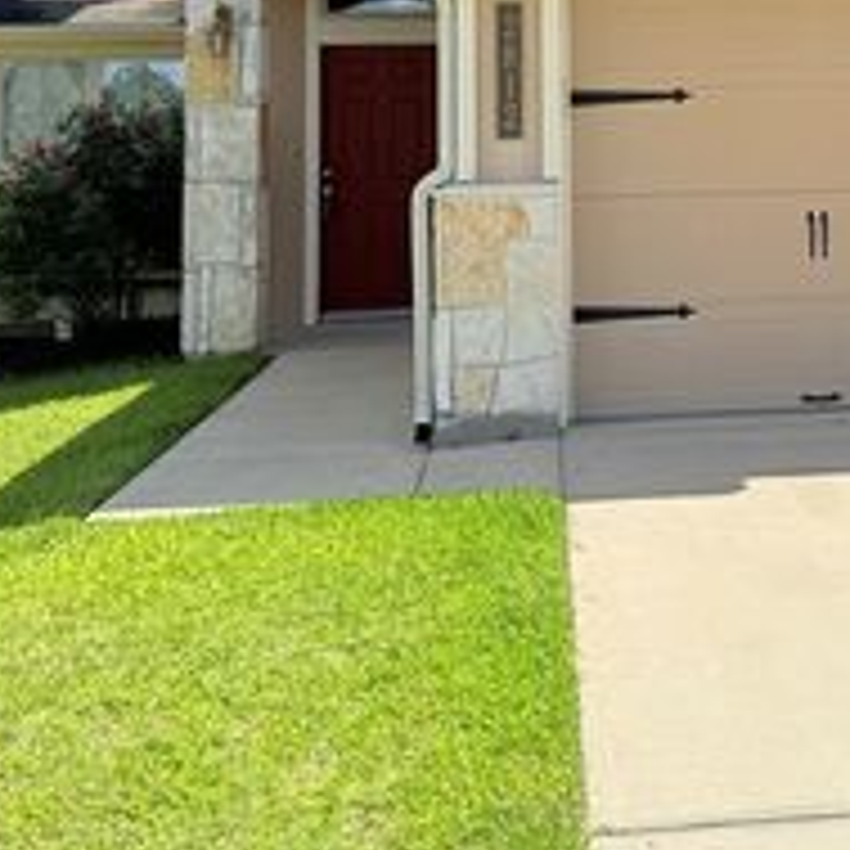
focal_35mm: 56
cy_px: 47
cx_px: 769
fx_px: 1556
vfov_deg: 29.0
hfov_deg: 29.3
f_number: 1.78
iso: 80
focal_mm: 6.76
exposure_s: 1/8130
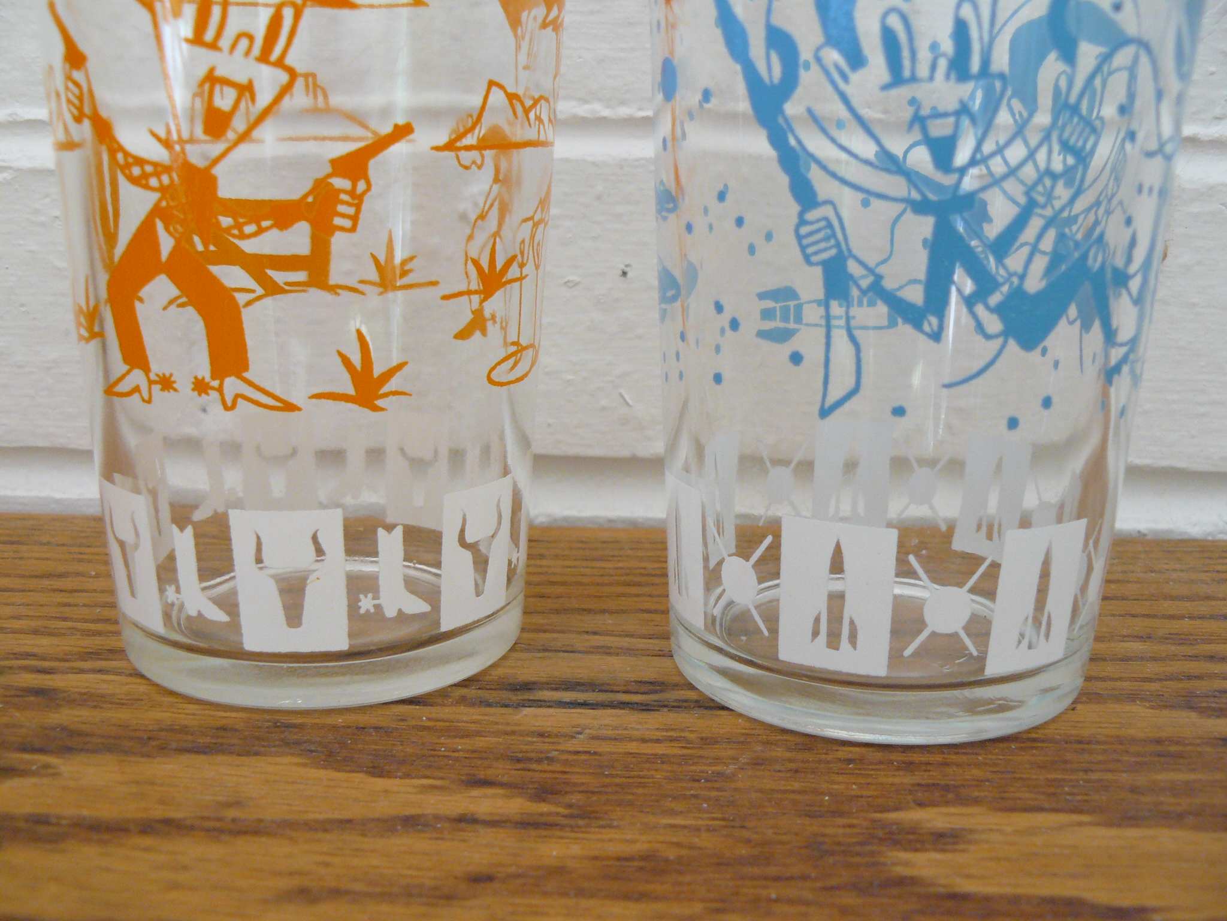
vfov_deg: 39.7
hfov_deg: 51.4
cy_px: 460
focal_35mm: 36
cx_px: 614
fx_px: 1276
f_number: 2.8
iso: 200
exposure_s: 1/25
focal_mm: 6
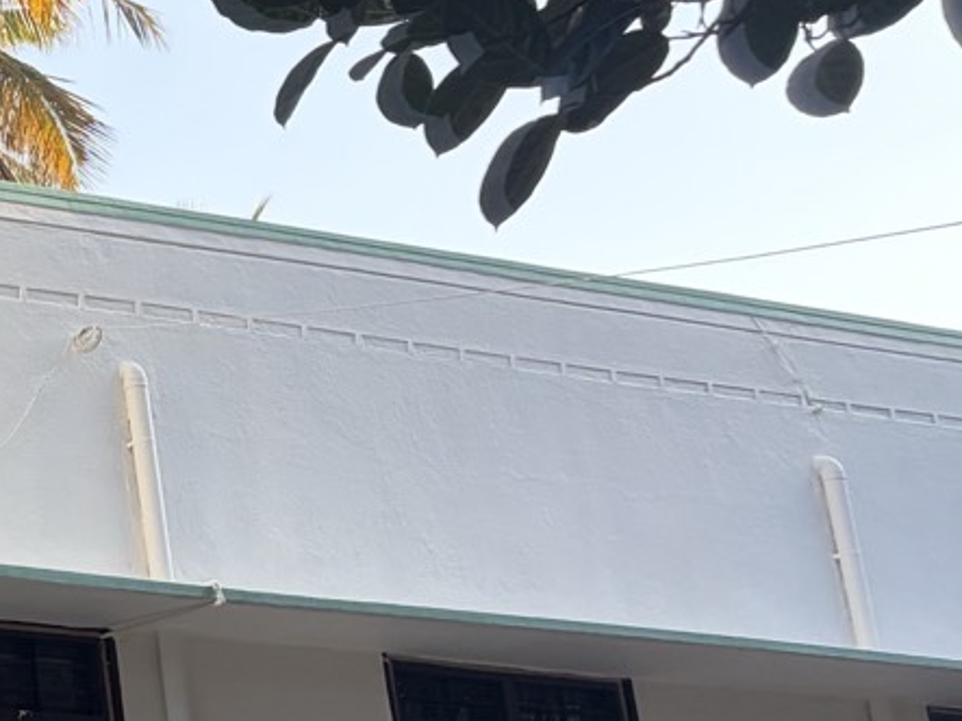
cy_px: 334
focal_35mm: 94
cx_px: -773
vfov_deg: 15.7
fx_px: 2612
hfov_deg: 17.1
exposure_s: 1/635
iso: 64
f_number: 1.6
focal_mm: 5.96
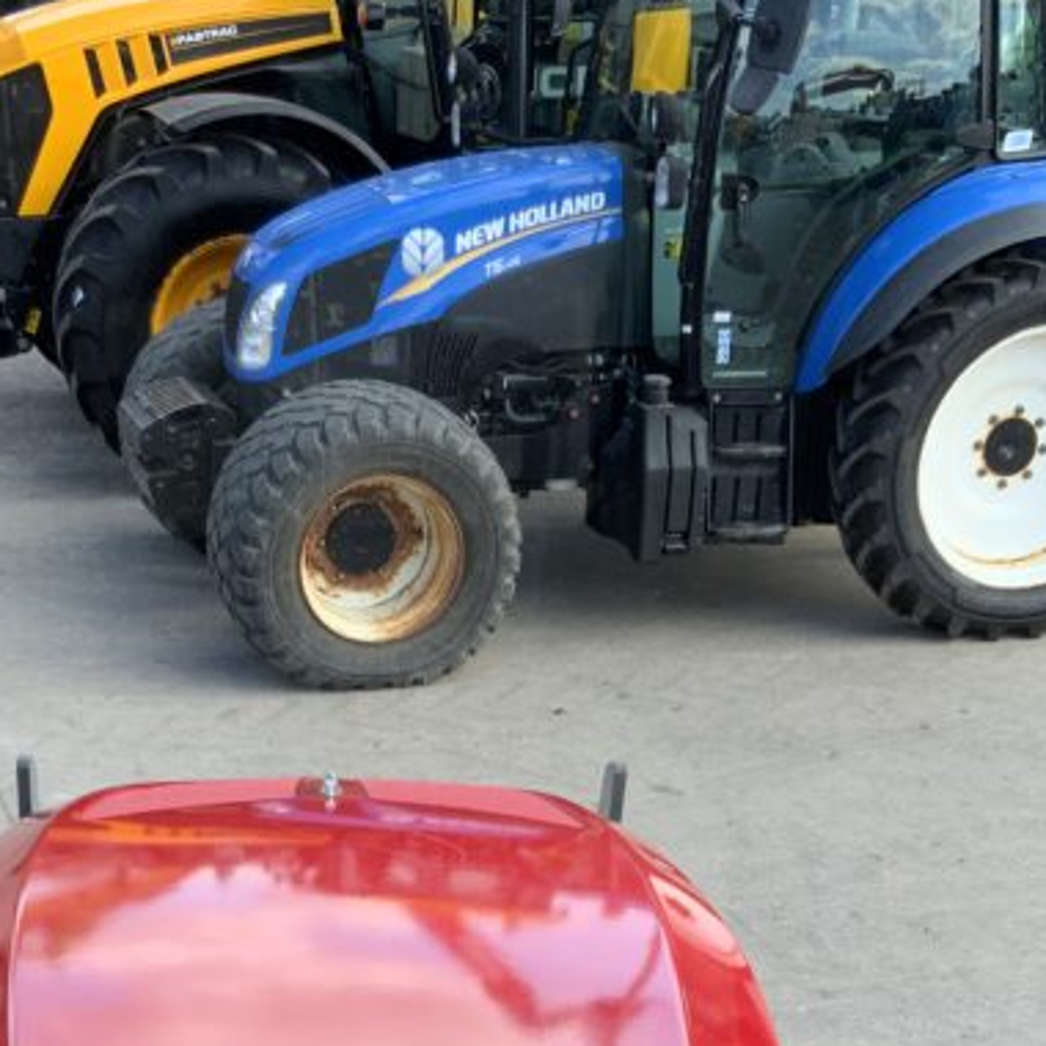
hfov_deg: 25.0
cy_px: 994
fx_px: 2359
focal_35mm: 69
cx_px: 413
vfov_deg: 24.1
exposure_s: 1/255
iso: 16
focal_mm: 3
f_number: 1.8
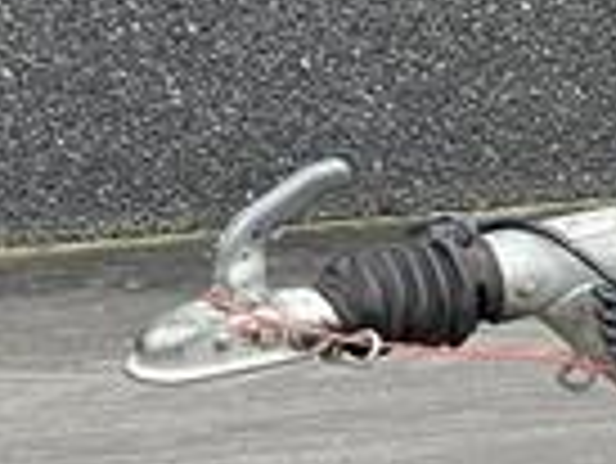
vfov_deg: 4.0
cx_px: 1758
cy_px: -90
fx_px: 6643
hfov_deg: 5.1
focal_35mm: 373
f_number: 2.2
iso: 64
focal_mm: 7.5
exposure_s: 1/99
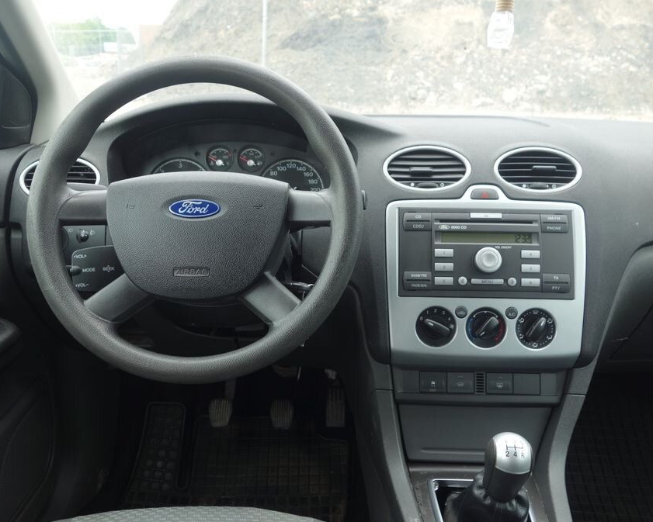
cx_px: 315
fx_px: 619
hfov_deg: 55.6
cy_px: 264
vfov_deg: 45.8
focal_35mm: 32
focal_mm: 10.4
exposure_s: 1/50
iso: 125
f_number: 4
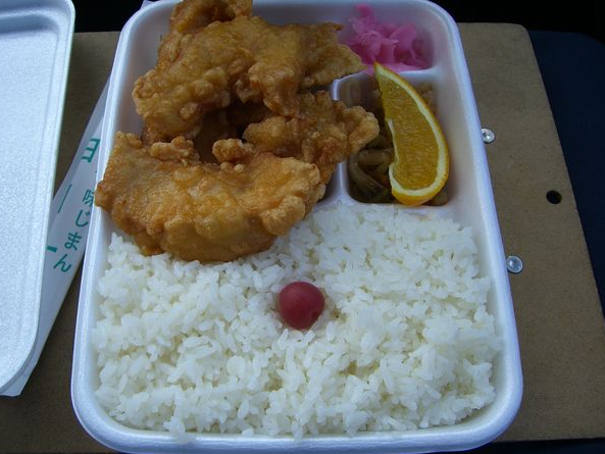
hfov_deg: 45.7
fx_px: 717
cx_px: 285
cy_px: 229
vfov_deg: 35.1
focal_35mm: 41
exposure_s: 1/160
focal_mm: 6.2
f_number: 2.7
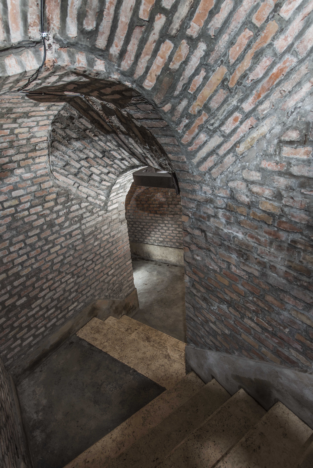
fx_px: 261
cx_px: 156
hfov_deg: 62.0
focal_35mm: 20
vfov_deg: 84.0
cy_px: 234
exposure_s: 1/125
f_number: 8
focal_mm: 20
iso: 100
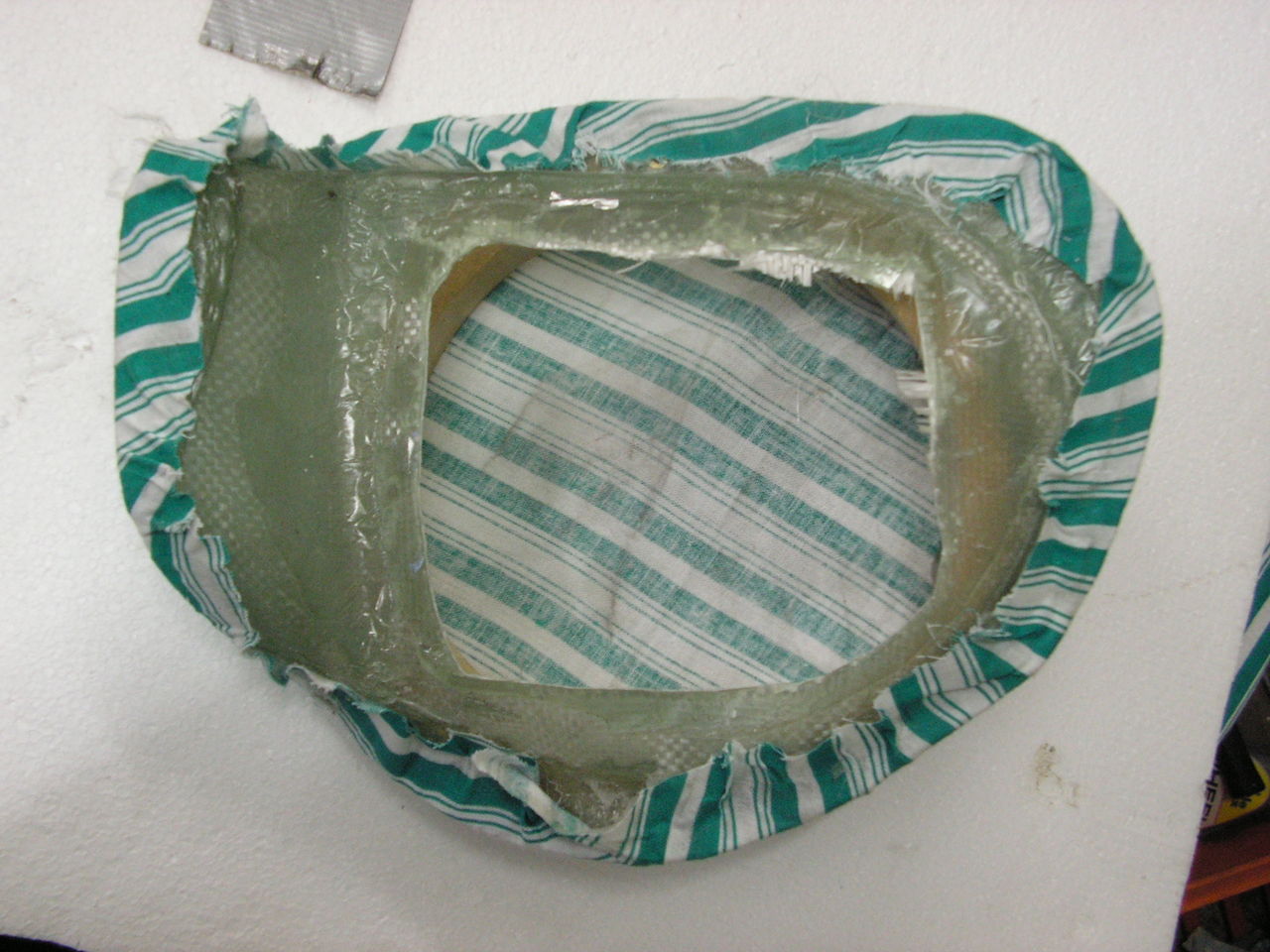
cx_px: 635
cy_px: 476
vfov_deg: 32.9
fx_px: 1614
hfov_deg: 42.9
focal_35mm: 44
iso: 160
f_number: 3.2
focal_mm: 7.4
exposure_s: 1/15
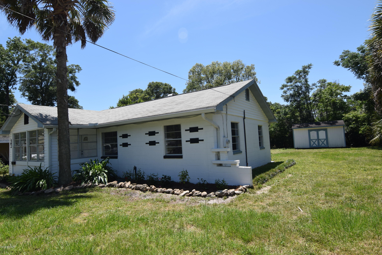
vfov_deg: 59.5
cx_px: 191
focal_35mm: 21
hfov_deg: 81.2
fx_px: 223
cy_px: 128
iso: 200
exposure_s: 1/320
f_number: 9
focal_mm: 14
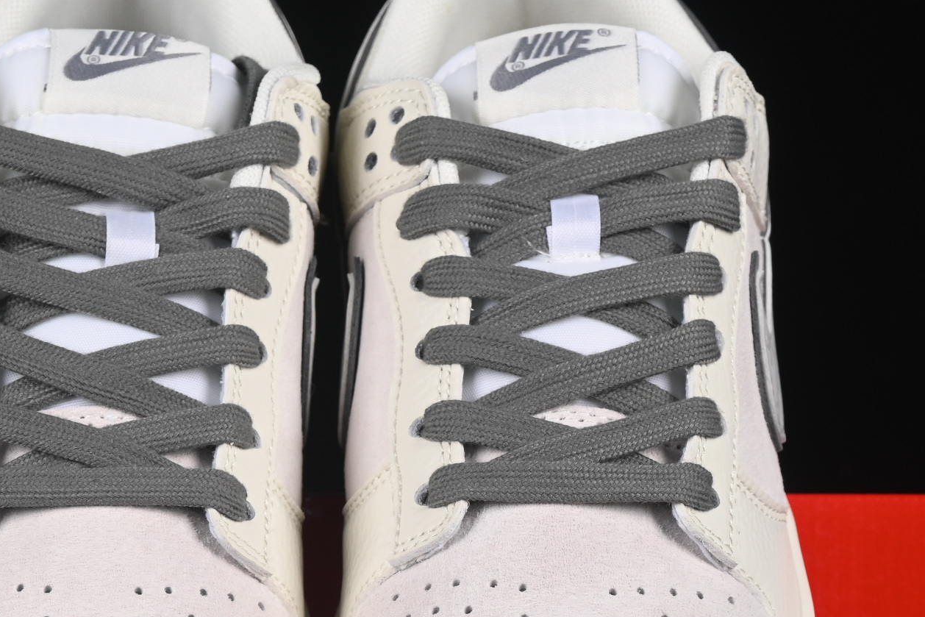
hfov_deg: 12.4
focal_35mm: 166
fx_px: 4265
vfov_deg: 8.2
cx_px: 349
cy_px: 541
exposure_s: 1/80
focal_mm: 50
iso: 160
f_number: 8
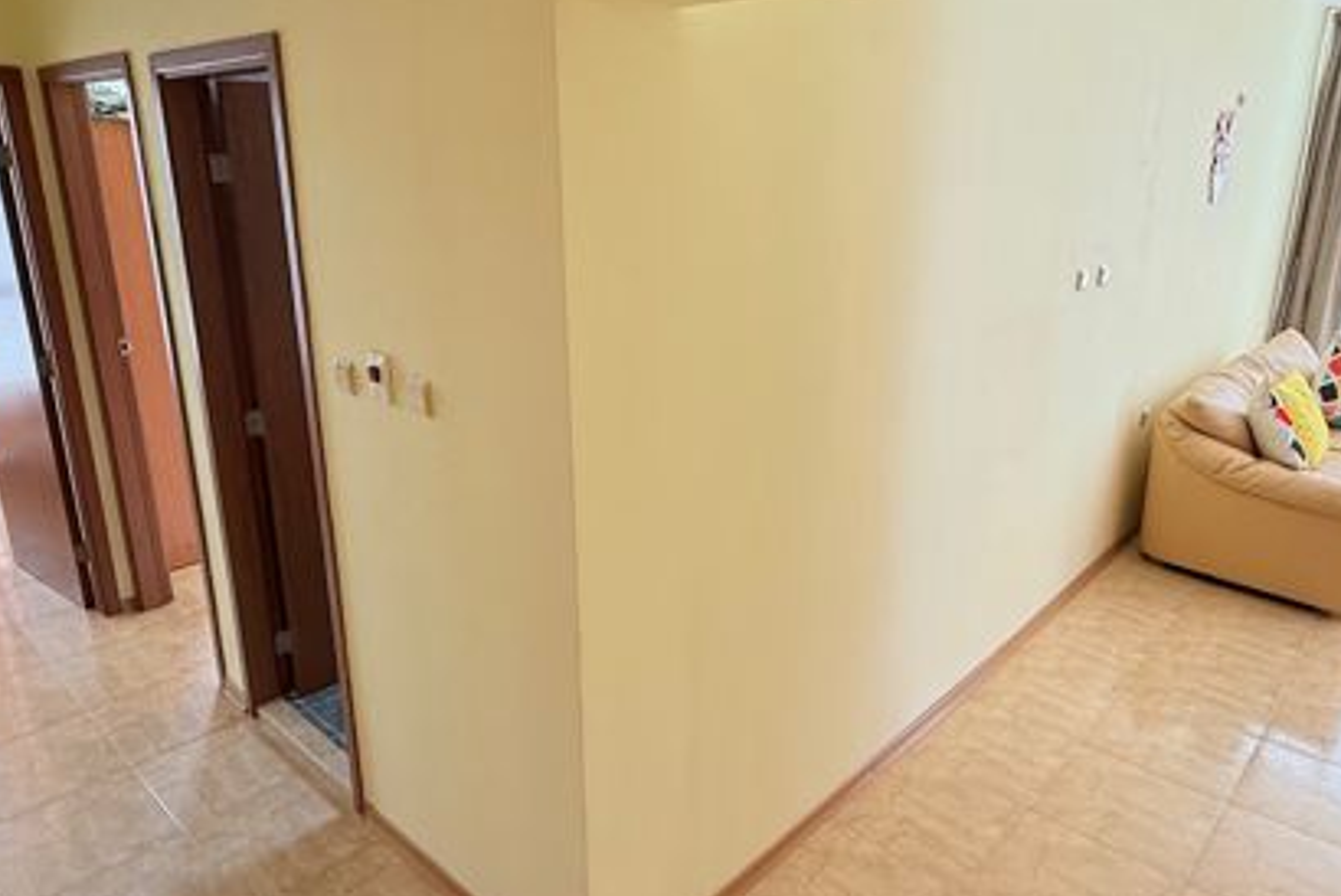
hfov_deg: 71.4
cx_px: 695
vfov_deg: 51.3
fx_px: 932
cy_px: 422
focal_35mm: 25
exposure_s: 1/100
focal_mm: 2.22
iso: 200
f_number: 2.2
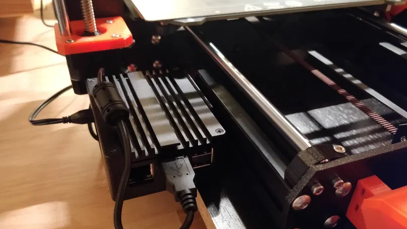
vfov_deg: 42.6
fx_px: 291
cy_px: 142
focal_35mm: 27
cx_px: 210
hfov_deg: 69.8
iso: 6400
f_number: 1.7
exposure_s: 1/17
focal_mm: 4.1
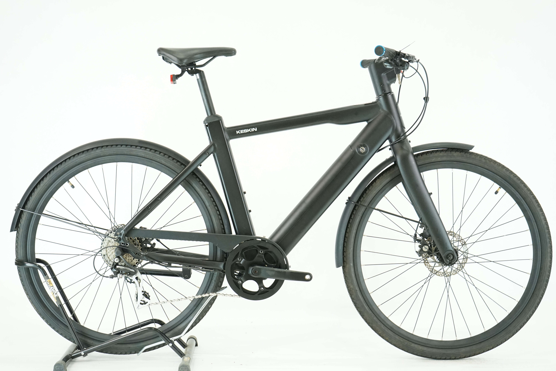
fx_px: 1066
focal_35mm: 69
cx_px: 278
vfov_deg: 19.7
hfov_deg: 29.2
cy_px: 186
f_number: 5.6
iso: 3200
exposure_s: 1/200
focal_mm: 69
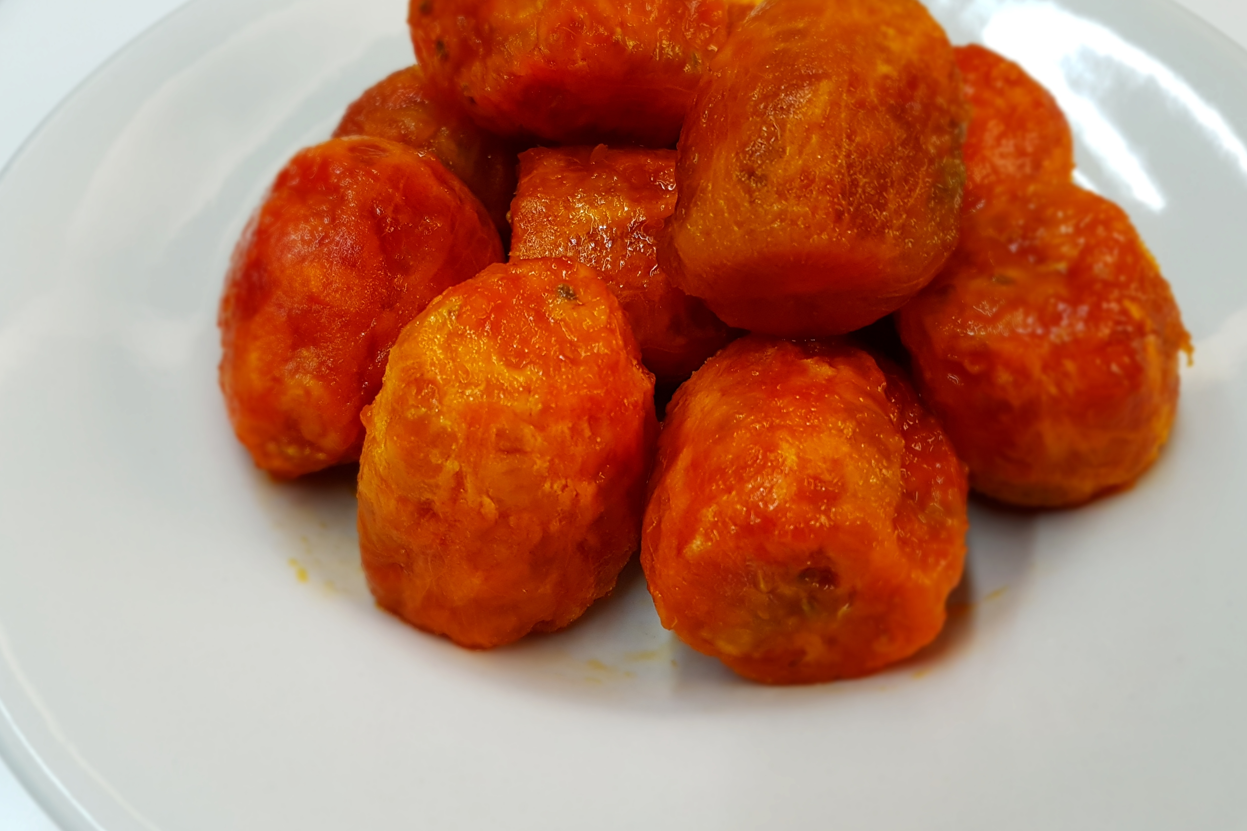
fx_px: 1004
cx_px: 636
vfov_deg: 44.7
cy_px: 332
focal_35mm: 29
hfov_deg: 63.7
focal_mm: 4.2
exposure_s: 1/50
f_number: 1.7
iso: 100
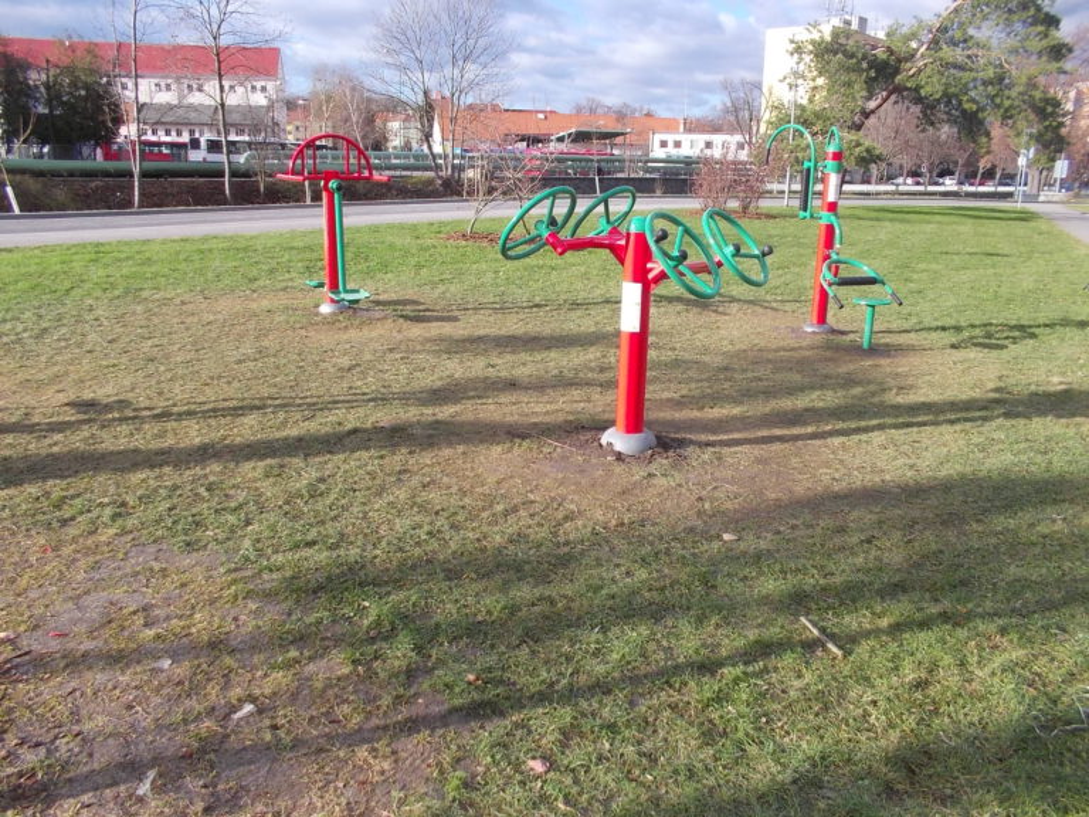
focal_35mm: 29
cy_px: 408
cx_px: 544
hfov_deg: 61.7
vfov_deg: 48.2
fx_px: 912
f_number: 3.3
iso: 80
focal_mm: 4.1
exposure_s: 1/320
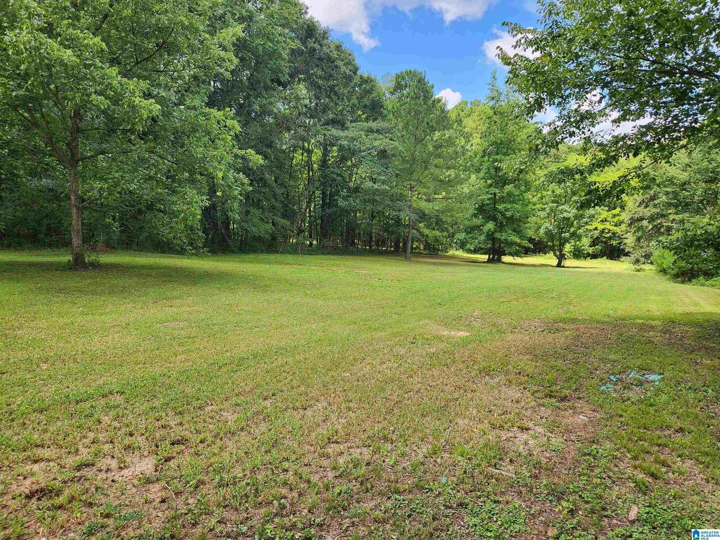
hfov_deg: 73.9
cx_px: 360
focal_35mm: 23
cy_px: 270
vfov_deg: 58.9
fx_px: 478
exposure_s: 1/468
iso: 20
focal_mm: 5.4
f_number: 1.8
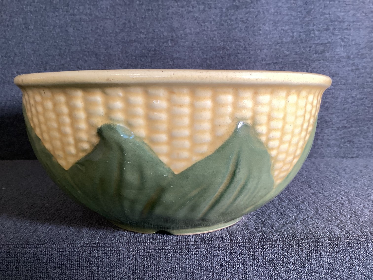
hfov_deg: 58.3
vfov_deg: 45.4
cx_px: 186
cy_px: 140
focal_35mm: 31
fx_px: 334
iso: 125
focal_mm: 3.3
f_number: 2.4
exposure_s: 1/60
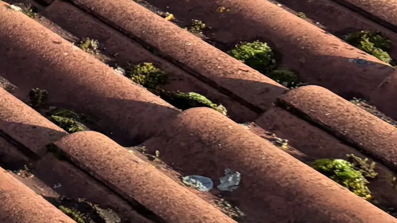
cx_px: -874
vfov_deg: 6.1
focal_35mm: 197
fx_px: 2074
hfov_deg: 8.6
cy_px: -98
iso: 50
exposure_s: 1/1311
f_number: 1.6
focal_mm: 5.96
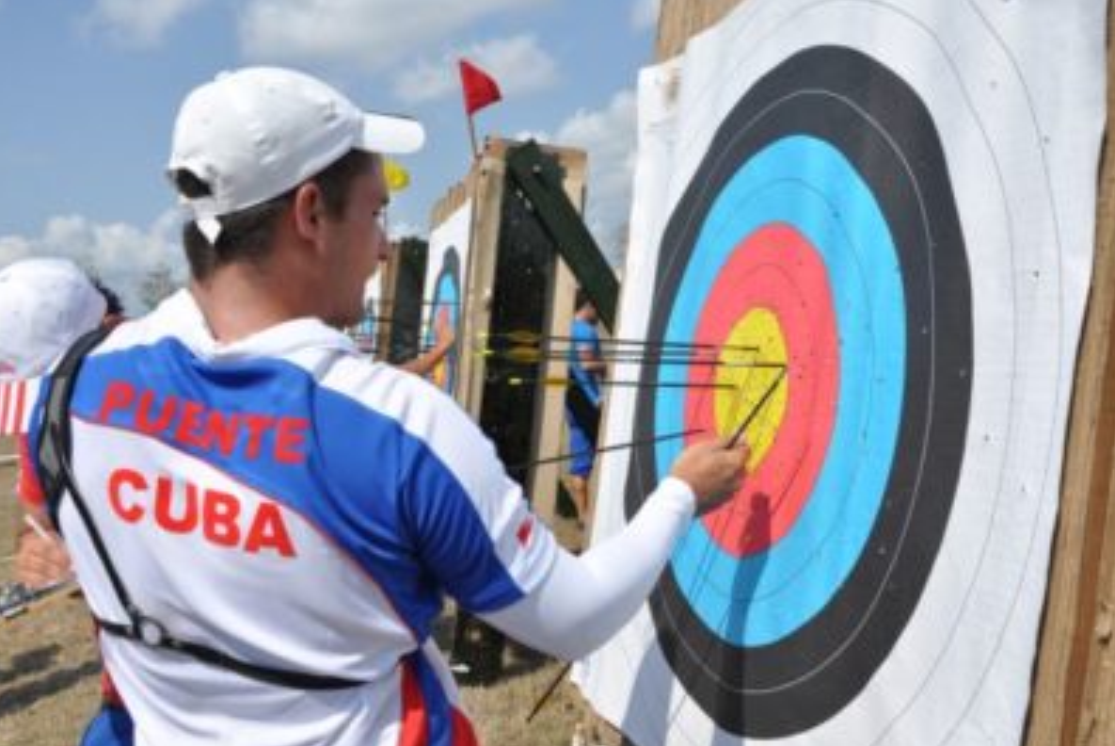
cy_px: 379
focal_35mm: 33
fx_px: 1008
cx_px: 542
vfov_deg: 40.6
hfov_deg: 57.9
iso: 400
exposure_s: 1/1600
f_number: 8
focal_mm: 21
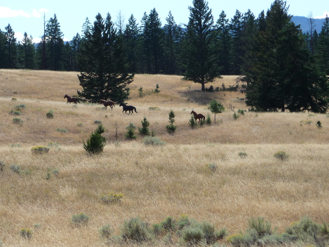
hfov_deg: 10.4
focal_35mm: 191
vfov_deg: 7.8
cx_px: 164
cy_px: 124
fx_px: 1815
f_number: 4.8
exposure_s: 1/500
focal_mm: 24.1
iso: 100
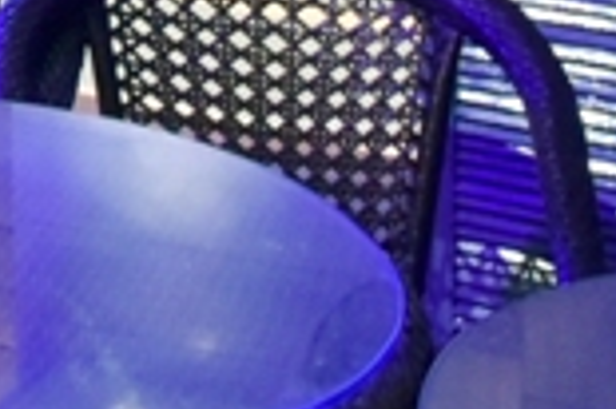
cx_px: -387
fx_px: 1914
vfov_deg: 10.6
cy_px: -546
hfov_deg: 16.2
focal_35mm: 112
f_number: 9
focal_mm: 16
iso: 5000
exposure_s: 1/60
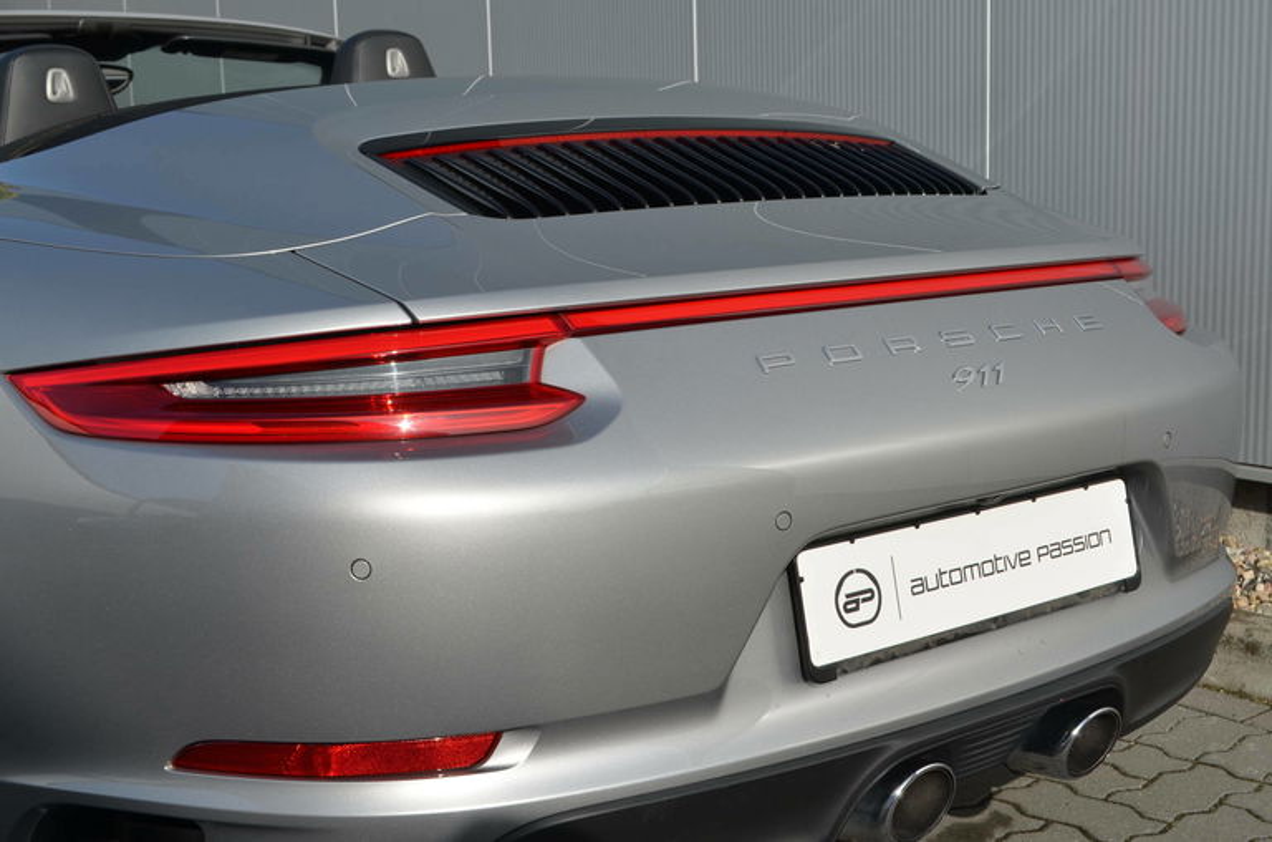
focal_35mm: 48
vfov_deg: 27.9
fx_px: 1692
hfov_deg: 41.2
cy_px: 421
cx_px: 636
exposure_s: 1/250
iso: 100
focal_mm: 32
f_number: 8
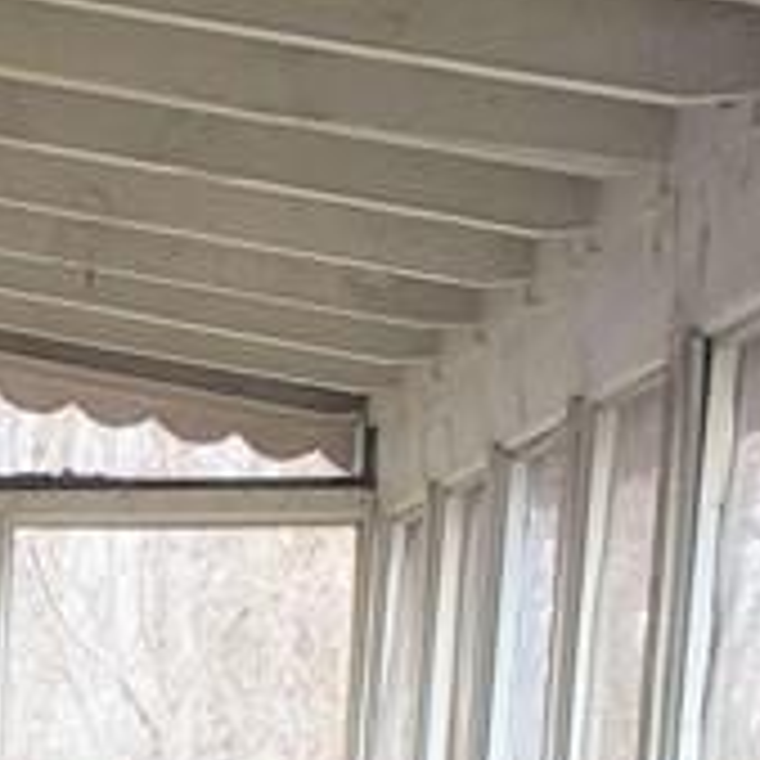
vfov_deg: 11.4
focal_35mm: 139
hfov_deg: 11.3
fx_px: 3453
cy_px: 1475
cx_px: -800
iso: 80
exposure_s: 1/60
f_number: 2.4
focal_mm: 4.3
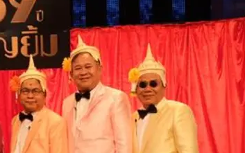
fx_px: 481
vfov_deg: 17.7
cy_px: 154
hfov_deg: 26.8
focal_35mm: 72
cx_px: -8
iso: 400
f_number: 4
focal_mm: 21.4
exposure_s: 1/125
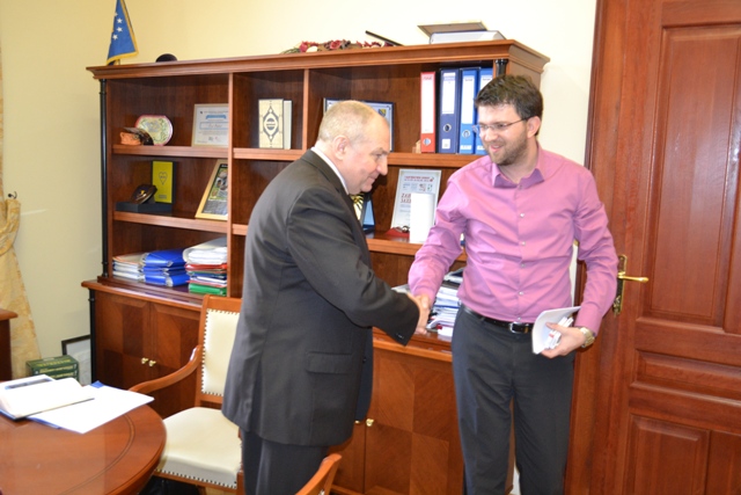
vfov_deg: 40.0
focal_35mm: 33
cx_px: 370
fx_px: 679
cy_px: 248
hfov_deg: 57.2
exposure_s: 1/60
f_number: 3.8
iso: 1400
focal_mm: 22
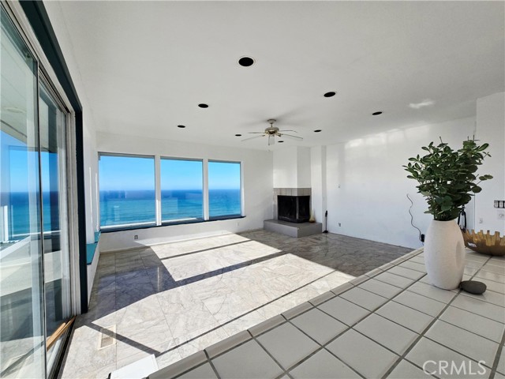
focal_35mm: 13
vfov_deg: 89.9
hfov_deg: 106.2
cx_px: 252
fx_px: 190
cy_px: 190
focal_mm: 2.2
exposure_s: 1/2000
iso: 50
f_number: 2.2
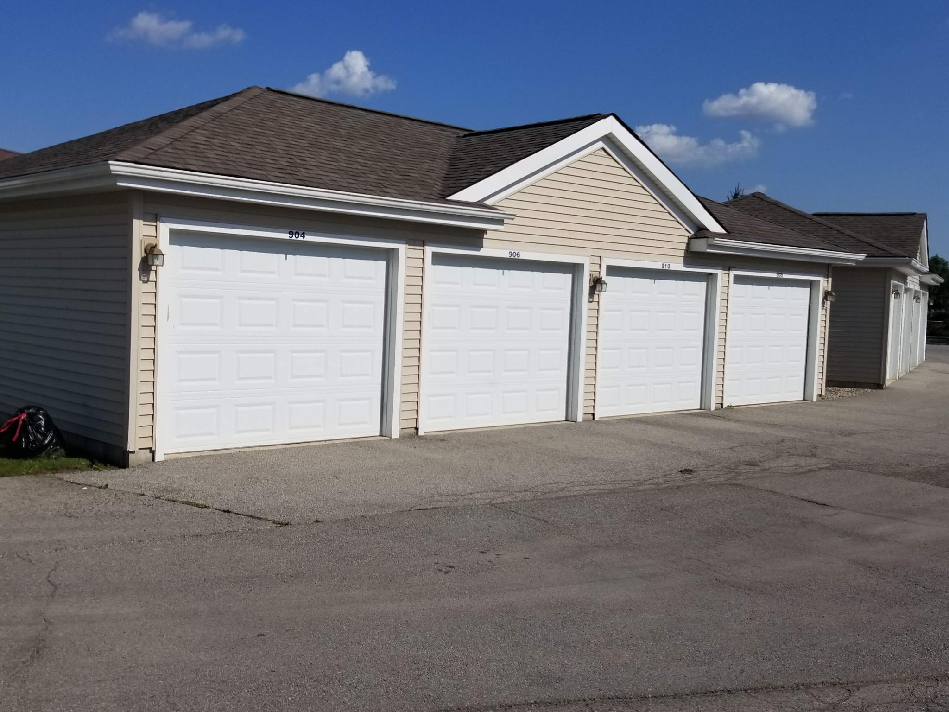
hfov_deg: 67.3
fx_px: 713
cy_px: 356
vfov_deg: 53.1
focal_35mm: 26
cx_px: 474
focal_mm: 4.25
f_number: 1.7
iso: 50
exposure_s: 1/7353
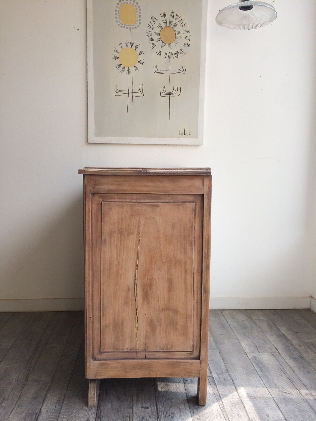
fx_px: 353
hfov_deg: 48.2
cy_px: 210
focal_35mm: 29
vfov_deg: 61.7
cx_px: 158
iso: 32
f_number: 2.2
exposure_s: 1/380
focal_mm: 4.15
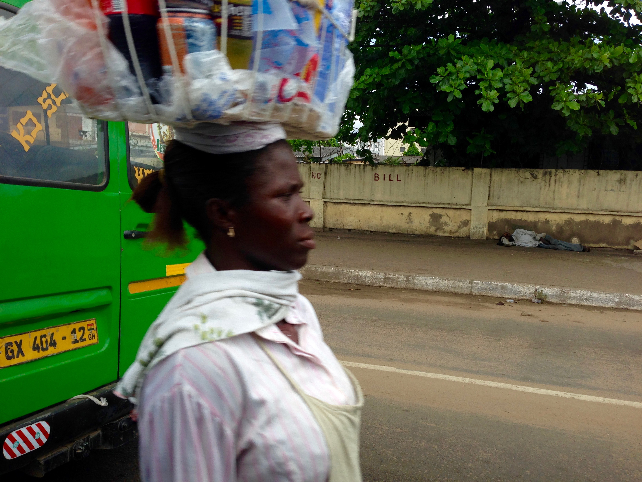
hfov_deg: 55.4
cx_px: 321
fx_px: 612
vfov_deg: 42.9
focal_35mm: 33
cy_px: 241
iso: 50
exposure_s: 1/170
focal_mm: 4.12
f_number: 2.4
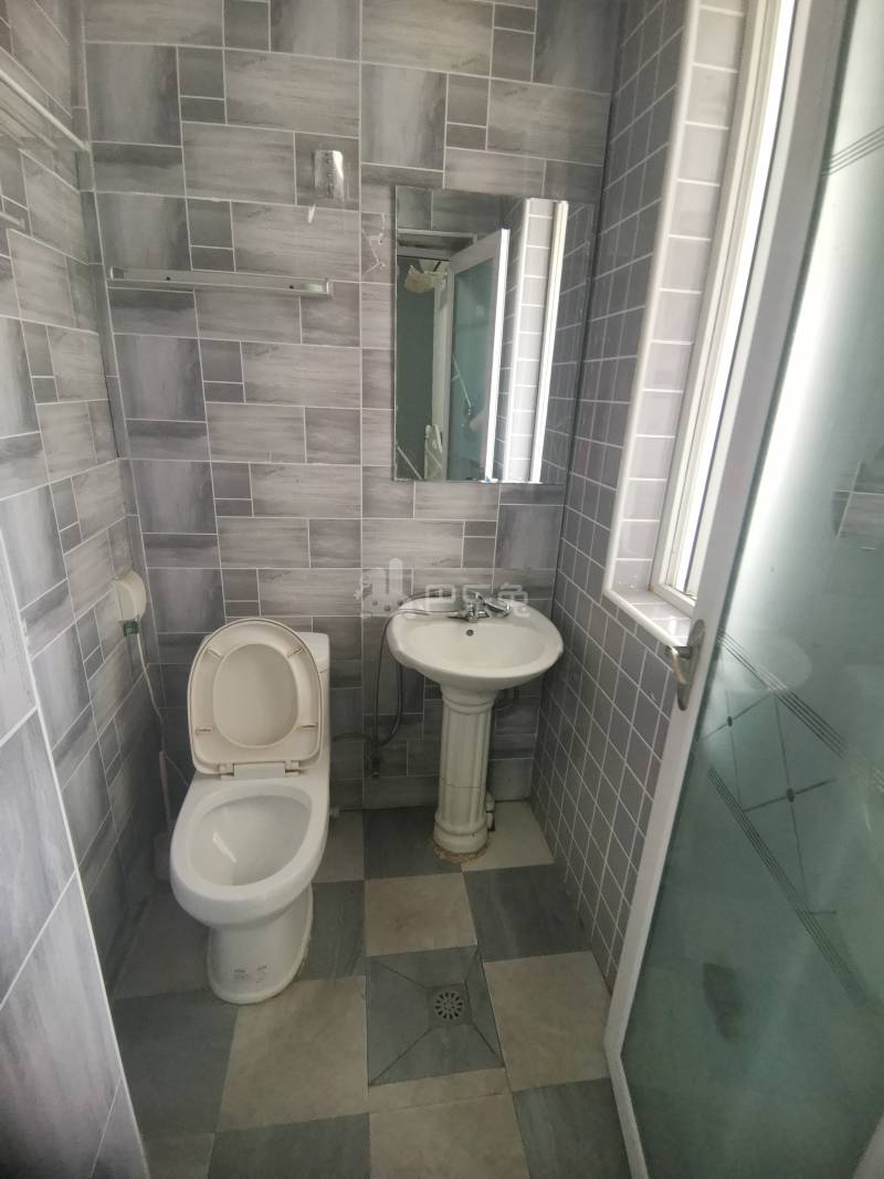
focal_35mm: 17
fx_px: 579
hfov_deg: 74.7
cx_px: 442
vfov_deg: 91.0
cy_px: 590
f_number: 2.2
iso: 200
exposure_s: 1/33.3
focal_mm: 2.26
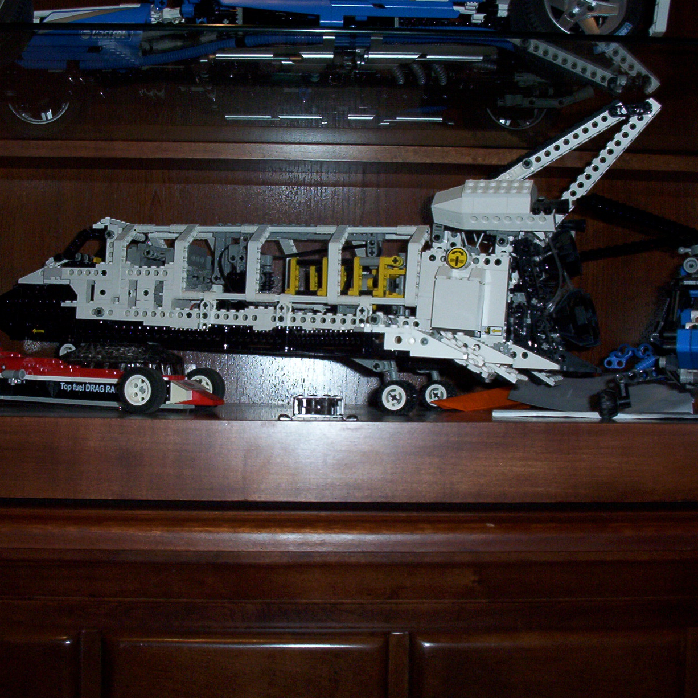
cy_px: 348
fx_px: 1049
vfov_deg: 36.8
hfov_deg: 36.8
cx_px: 325
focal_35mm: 46
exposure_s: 1/30
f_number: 4.5
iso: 140
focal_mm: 6
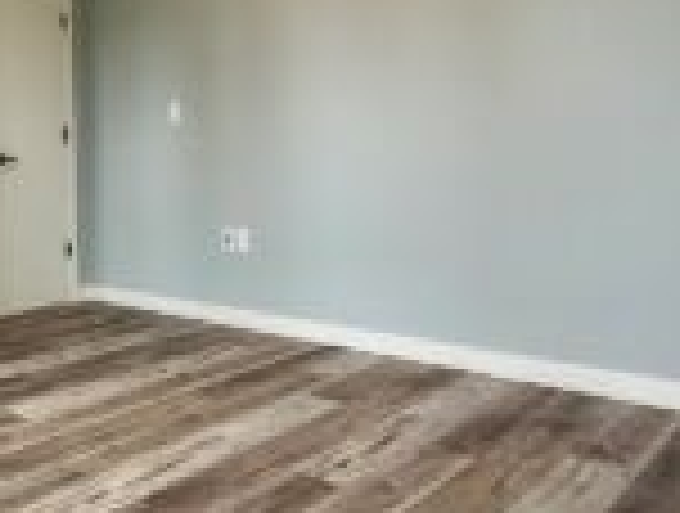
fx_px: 729
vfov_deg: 38.1
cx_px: 167
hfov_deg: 48.1
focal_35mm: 37
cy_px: 144
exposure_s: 1/120
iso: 200
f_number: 2.2
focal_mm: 2.22
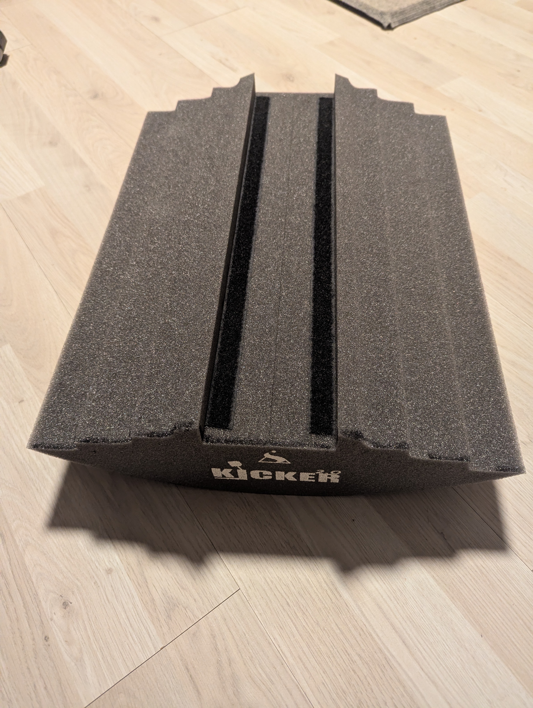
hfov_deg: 56.9
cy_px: 354
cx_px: 266
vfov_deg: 71.5
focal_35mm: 24
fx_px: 491
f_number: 1.85
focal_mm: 6.81
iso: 943
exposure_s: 1/50
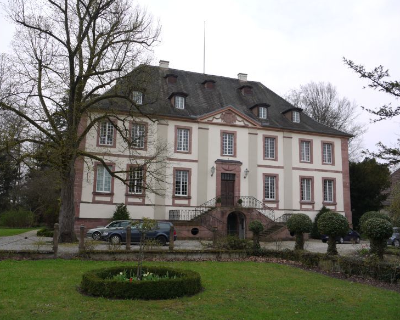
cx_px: 204
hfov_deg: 58.8
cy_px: 162
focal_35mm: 30
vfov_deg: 48.5
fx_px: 355
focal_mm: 14
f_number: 5.6
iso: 100
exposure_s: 1/320
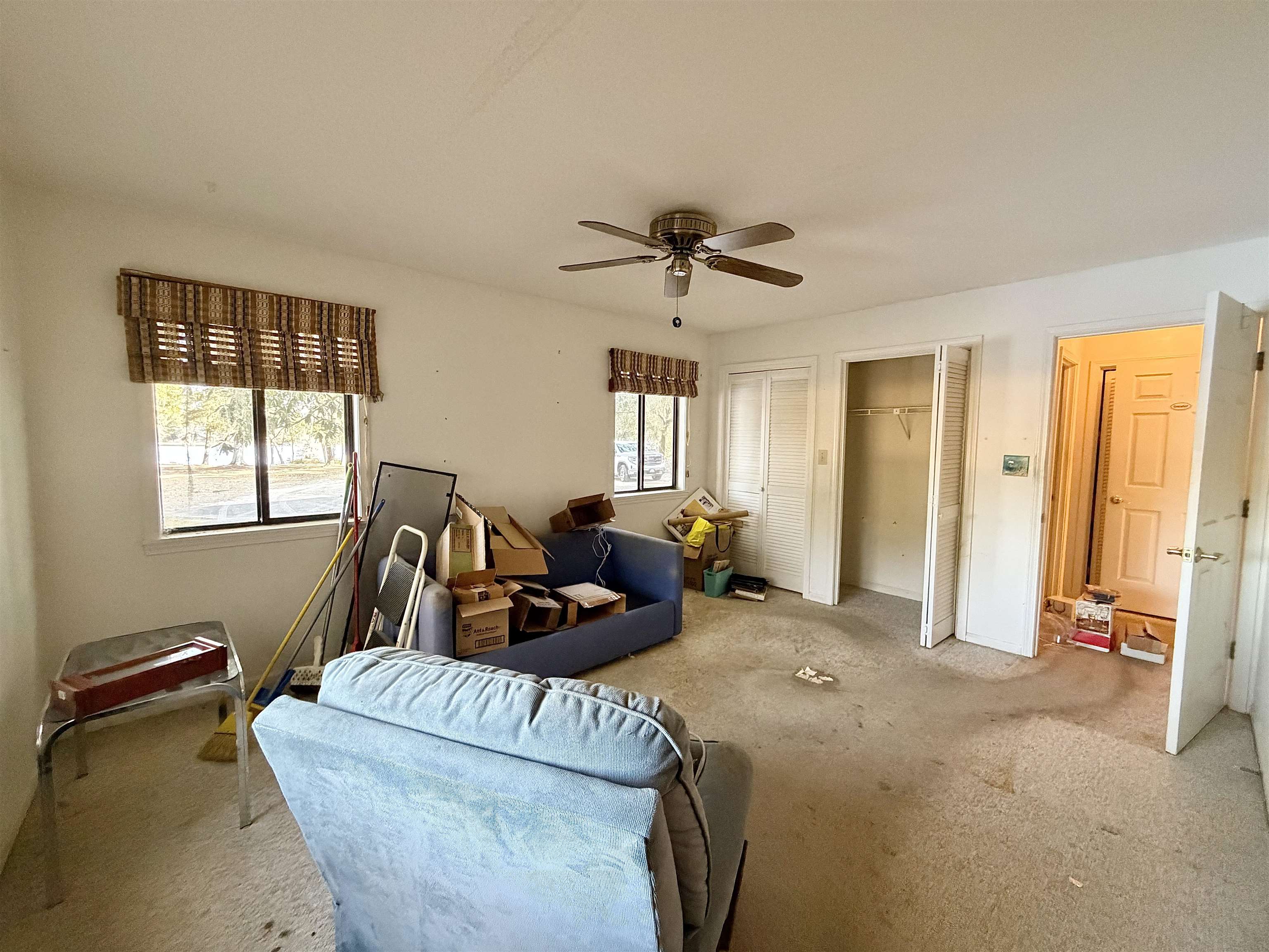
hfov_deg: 102.1
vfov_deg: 85.7
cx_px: 634
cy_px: 476
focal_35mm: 14
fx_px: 513
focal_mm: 2.22
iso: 640
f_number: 2.2
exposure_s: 1/60
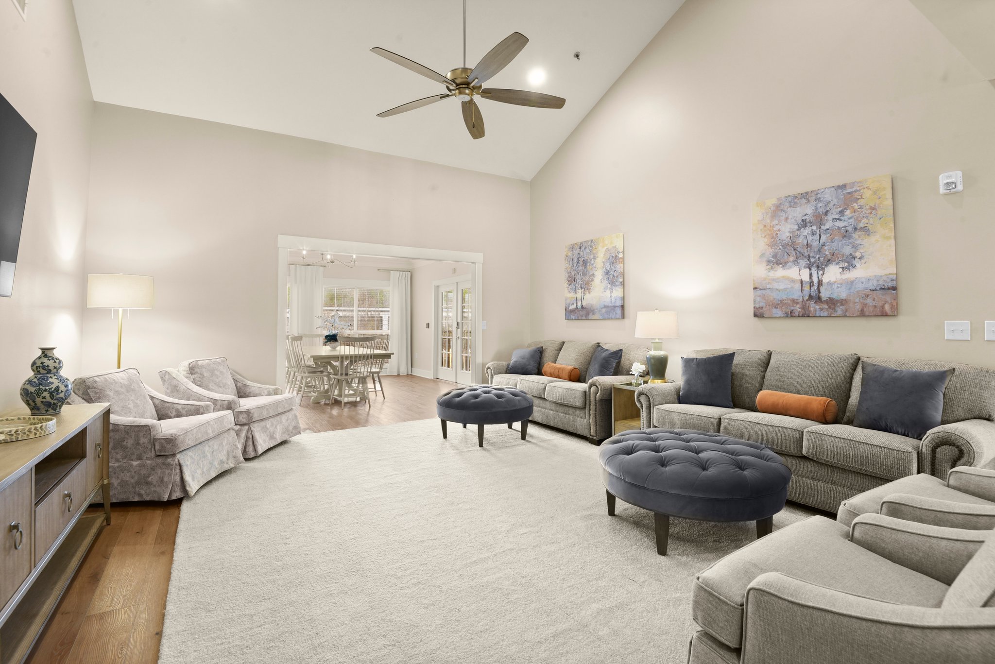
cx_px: 498
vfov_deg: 73.8
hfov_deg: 96.7
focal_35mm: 16
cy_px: 332
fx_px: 442
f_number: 10
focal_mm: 16
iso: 320
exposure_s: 1/1.67
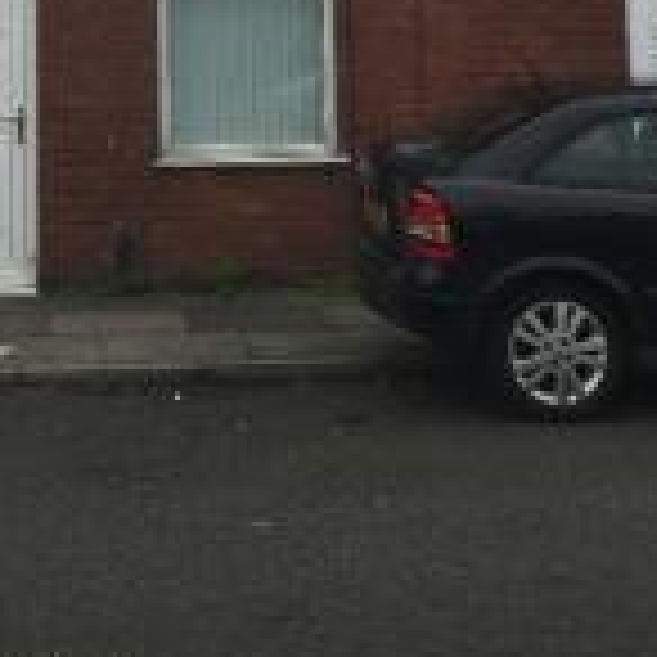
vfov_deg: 20.5
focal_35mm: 77
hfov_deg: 22.3
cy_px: -200
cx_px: 162
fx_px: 1653
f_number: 2.2
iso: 25
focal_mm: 4.15
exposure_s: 1/950
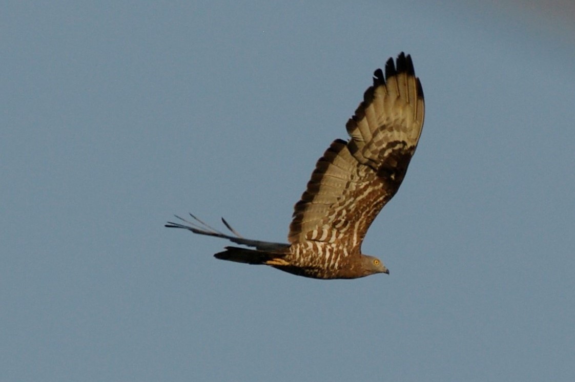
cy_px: 191
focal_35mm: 450
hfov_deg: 4.6
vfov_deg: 3.0
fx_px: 7181
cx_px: 288
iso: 400
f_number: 8
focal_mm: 300
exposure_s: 1/750
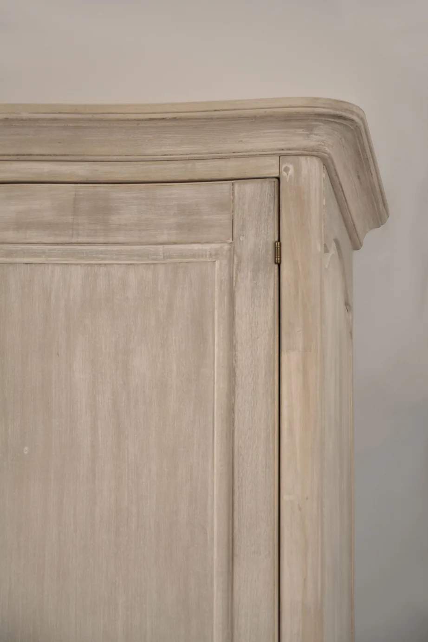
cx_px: 214
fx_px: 2006
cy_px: 321
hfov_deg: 12.2
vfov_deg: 18.2
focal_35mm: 112
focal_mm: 75
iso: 500
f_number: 5.3
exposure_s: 1/200
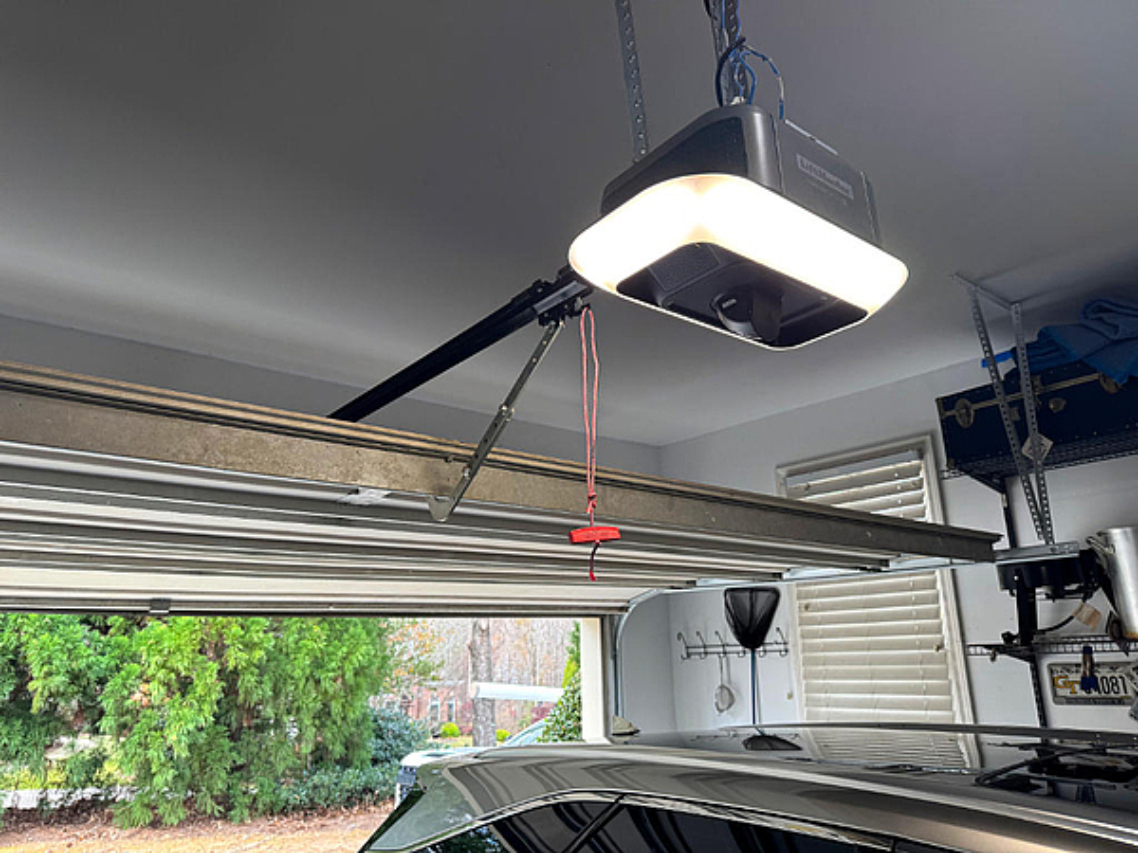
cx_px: 569
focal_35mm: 24
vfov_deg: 56.8
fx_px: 789
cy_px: 426
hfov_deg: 71.6
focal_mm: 6.8
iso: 64
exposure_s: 1/120
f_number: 1.8
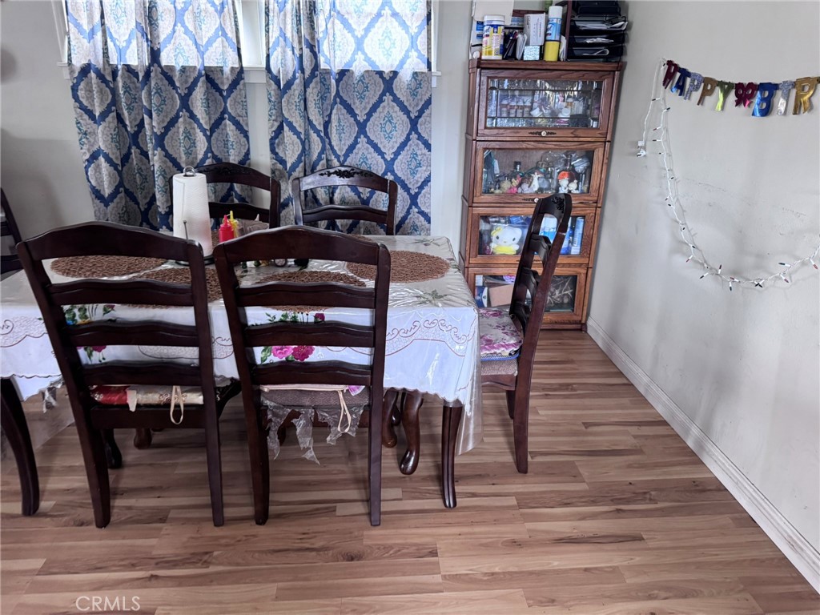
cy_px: 308
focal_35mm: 24
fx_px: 569
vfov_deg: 56.8
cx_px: 410
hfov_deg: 71.6
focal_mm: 6.76
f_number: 1.78
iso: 320
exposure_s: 1/60
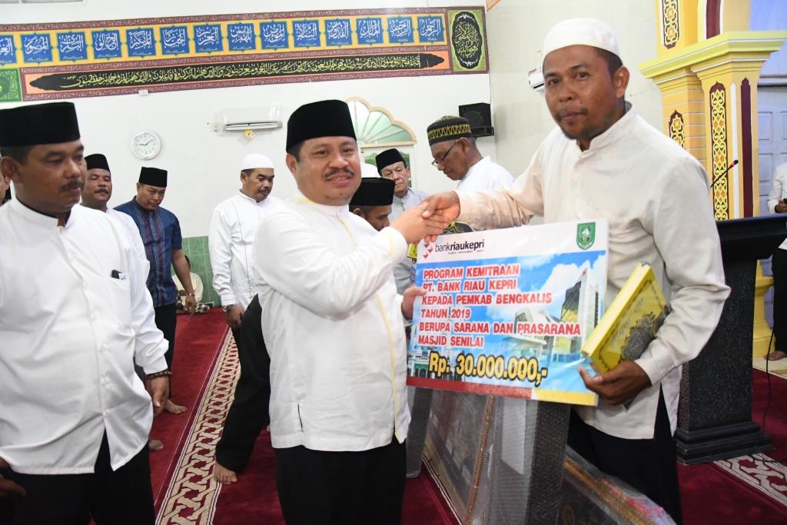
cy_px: 262
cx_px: 394
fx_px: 1137
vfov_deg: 26.0
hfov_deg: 38.2
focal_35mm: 52
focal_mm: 35
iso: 8000
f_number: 4.5
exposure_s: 1/160
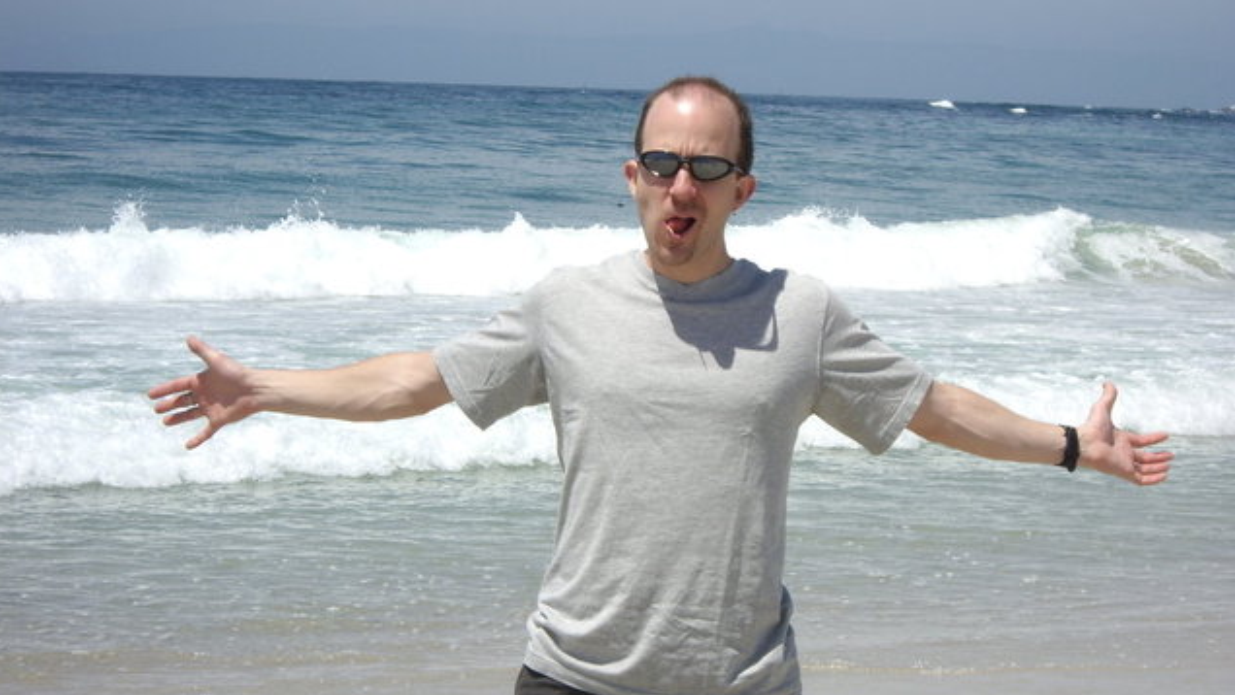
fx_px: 4094
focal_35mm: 125
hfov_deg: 17.2
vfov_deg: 9.7
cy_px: 295
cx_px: 616
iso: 50
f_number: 8.3
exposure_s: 1/160
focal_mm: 18.6
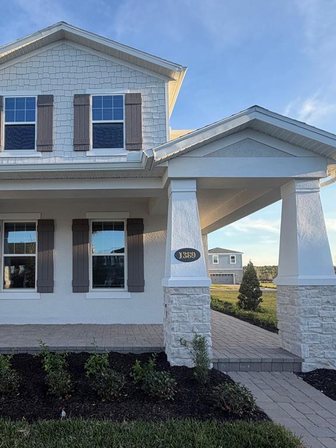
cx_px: 113
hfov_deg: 59.7
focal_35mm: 22
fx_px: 285
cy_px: 259
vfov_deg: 75.9
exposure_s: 1/458
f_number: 2.2
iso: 64
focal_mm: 2.22
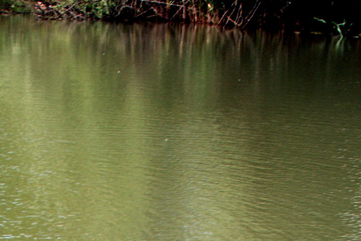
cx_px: 86
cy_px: 515
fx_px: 1556
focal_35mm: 155
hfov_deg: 13.2
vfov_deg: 8.3
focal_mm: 24
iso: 100
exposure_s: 1/200
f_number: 7.1
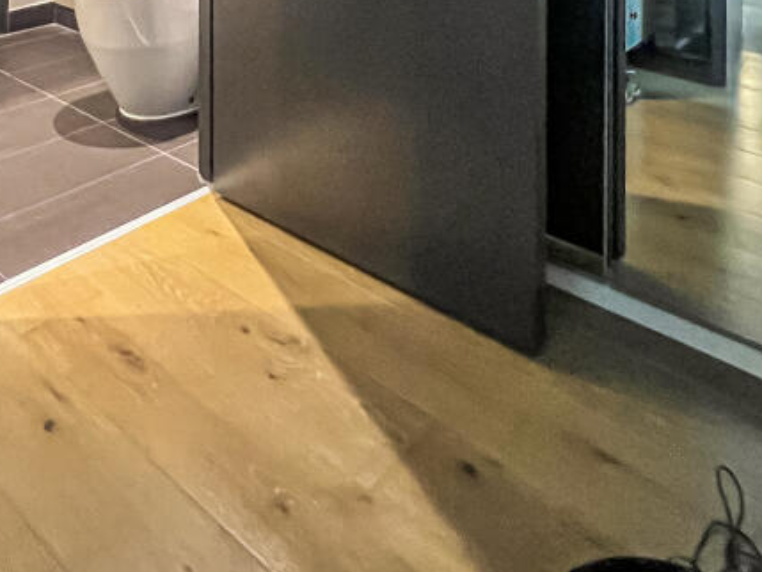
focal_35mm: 31
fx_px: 683
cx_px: 258
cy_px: -11
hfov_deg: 57.1
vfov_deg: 39.6
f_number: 1.8
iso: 1000
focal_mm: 1.57
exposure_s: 1/34
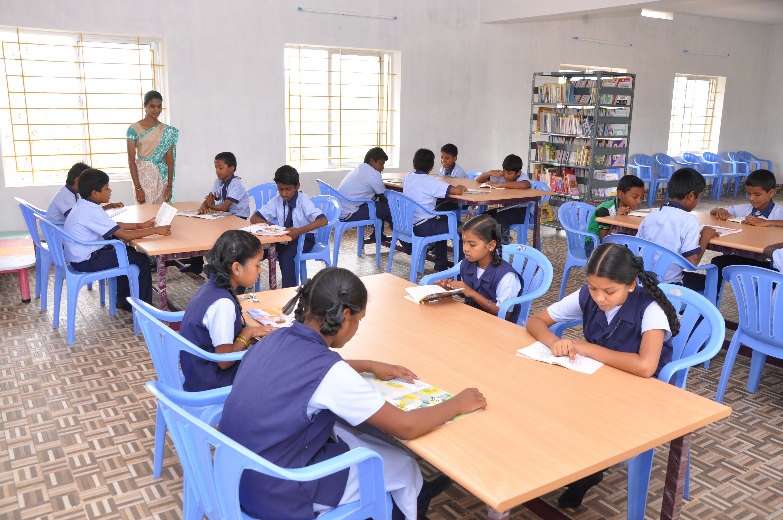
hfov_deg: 59.6
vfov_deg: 41.6
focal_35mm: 32
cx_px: 392
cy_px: 260
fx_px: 684
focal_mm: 21
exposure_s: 1/60
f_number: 6.3
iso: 640
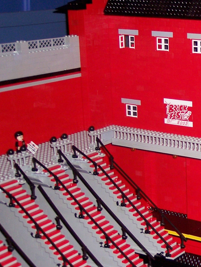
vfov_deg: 23.3
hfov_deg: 16.3
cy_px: 152
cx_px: 286
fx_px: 650
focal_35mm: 84
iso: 100
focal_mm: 8
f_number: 2.8
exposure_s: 1/60
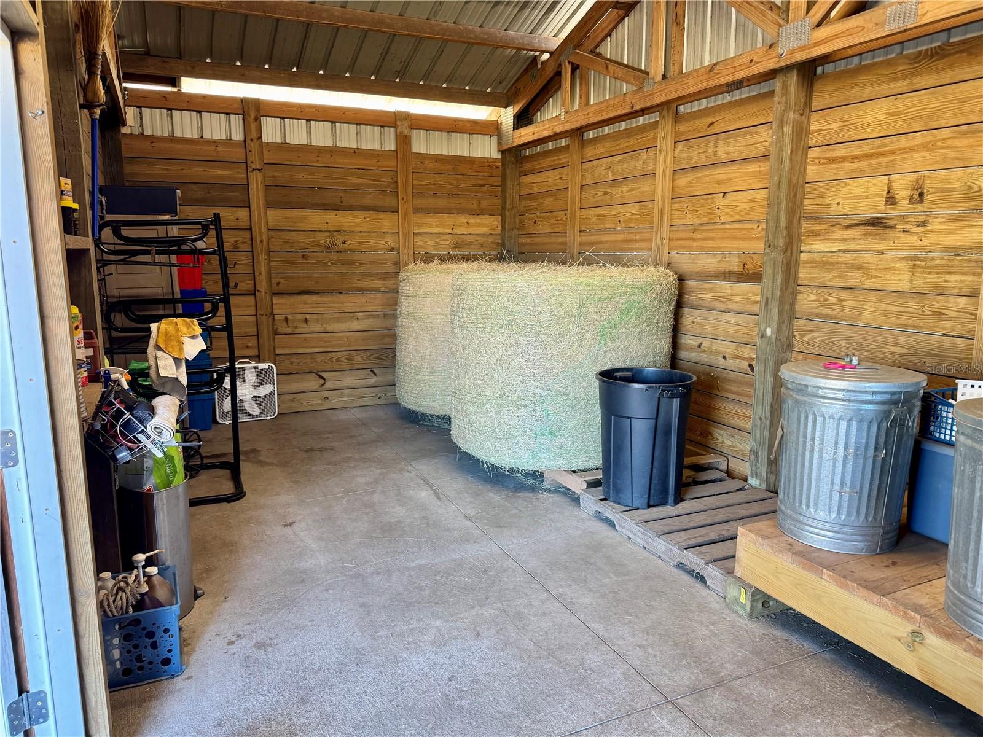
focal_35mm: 24
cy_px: 368
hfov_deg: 71.6
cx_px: 492
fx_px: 682
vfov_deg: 56.8
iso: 200
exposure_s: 1/78
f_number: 1.78
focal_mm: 6.76
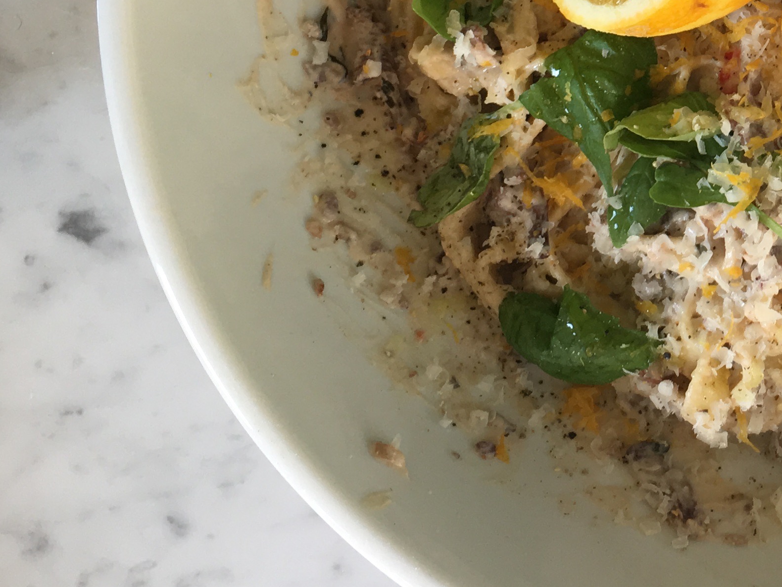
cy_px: -31
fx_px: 1672
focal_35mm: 74
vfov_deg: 19.2
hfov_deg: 24.6
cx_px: 855
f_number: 2.2
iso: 40
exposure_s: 1/100
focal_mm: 4.15
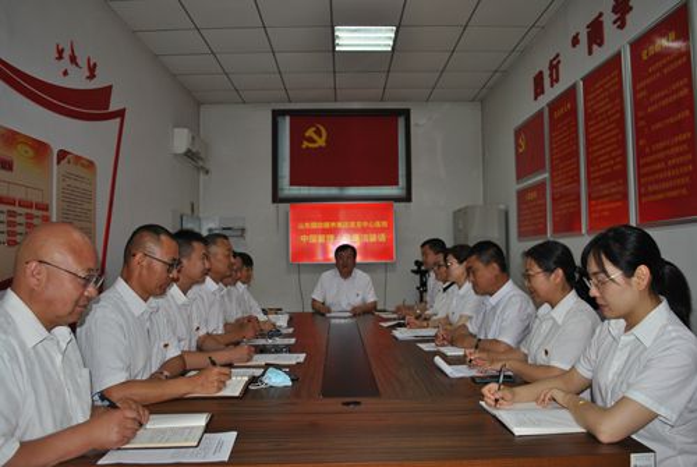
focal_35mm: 27
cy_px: 234
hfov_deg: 67.3
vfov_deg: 48.1
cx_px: 348
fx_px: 524
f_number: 3.5
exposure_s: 1/60
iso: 200
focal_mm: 18
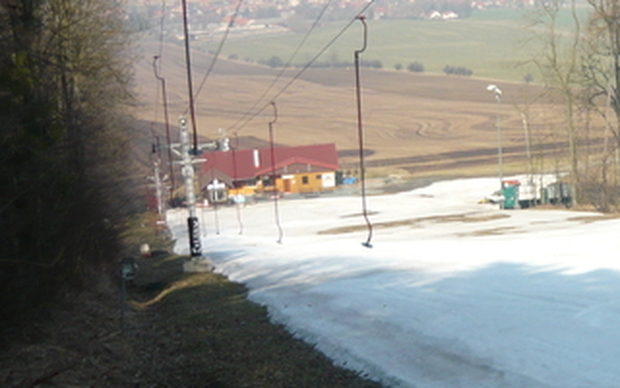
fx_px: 1183
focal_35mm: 70
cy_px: 186
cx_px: 603
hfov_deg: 27.8
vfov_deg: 18.6
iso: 100
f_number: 8
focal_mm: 5.5
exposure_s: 1/125
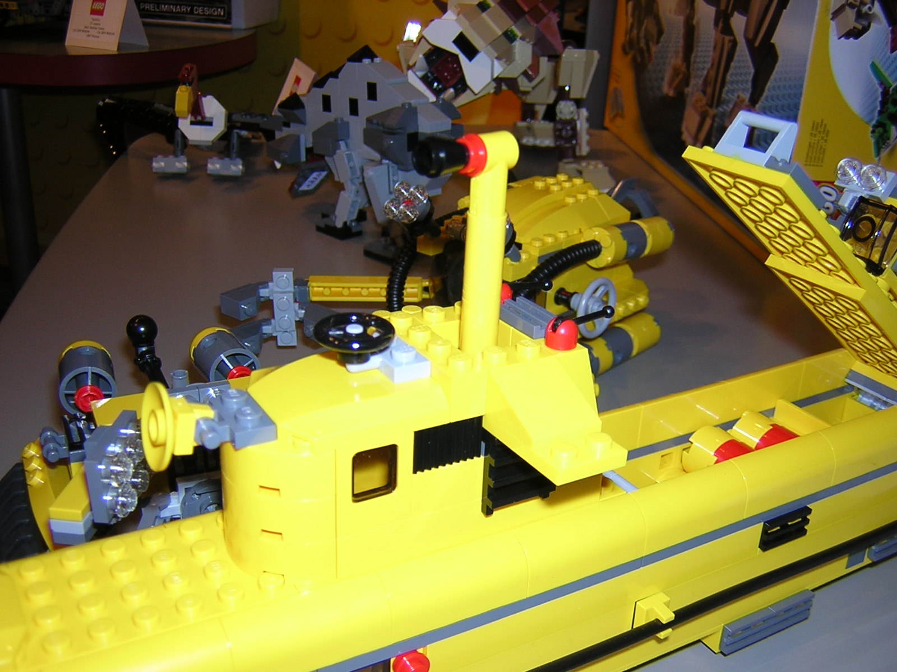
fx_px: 933
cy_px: 336
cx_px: 448
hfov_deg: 51.4
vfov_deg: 39.7
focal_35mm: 36
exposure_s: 1/60.1
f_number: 2.6
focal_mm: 4.7
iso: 100
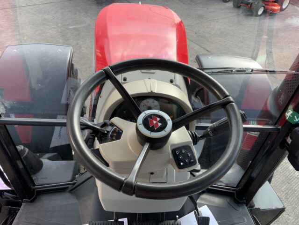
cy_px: 112
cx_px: 150
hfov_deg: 61.7
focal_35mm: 29
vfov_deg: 48.2
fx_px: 250
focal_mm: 3
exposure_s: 1/169
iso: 16
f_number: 1.8
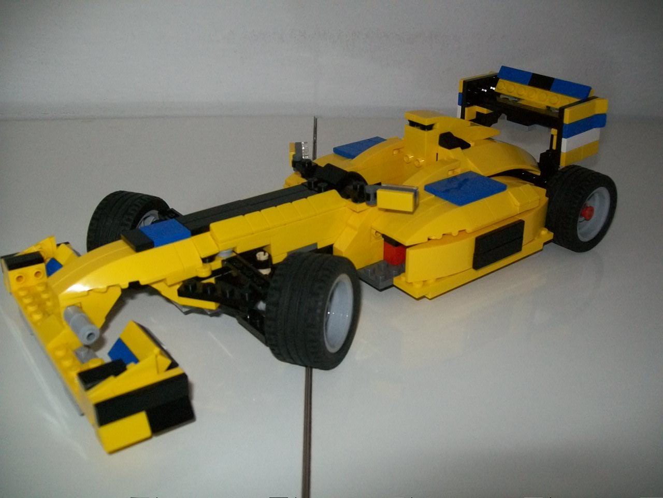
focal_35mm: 34
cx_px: 332
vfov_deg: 41.8
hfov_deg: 54.0
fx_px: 651
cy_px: 249
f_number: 2.7
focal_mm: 6.1
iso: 200
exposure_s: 1/125
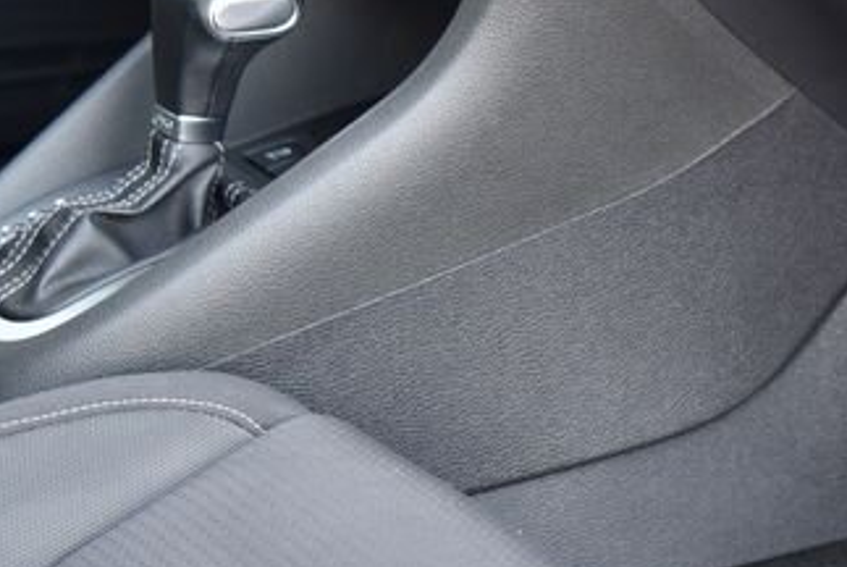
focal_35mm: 152
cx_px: 857
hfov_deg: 13.3
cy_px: -220
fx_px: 3579
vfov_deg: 8.9
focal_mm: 48
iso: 500
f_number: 4
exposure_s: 1/25
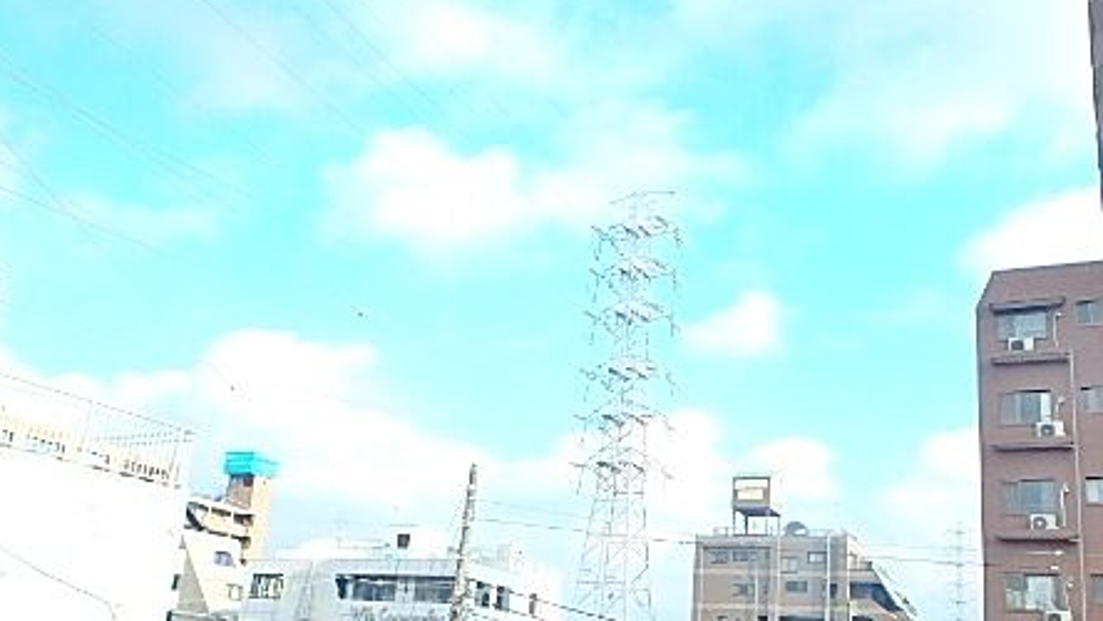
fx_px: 965
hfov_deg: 59.2
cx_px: 629
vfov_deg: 35.3
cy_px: 422
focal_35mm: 33
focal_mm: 3.7
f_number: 3.5
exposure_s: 1/500
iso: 125
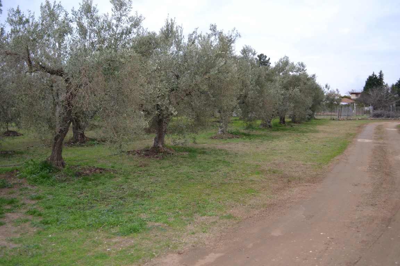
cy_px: 133
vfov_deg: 47.9
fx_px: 300
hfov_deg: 67.4
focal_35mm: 27
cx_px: 200
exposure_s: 1/125
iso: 110
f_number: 4
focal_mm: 18
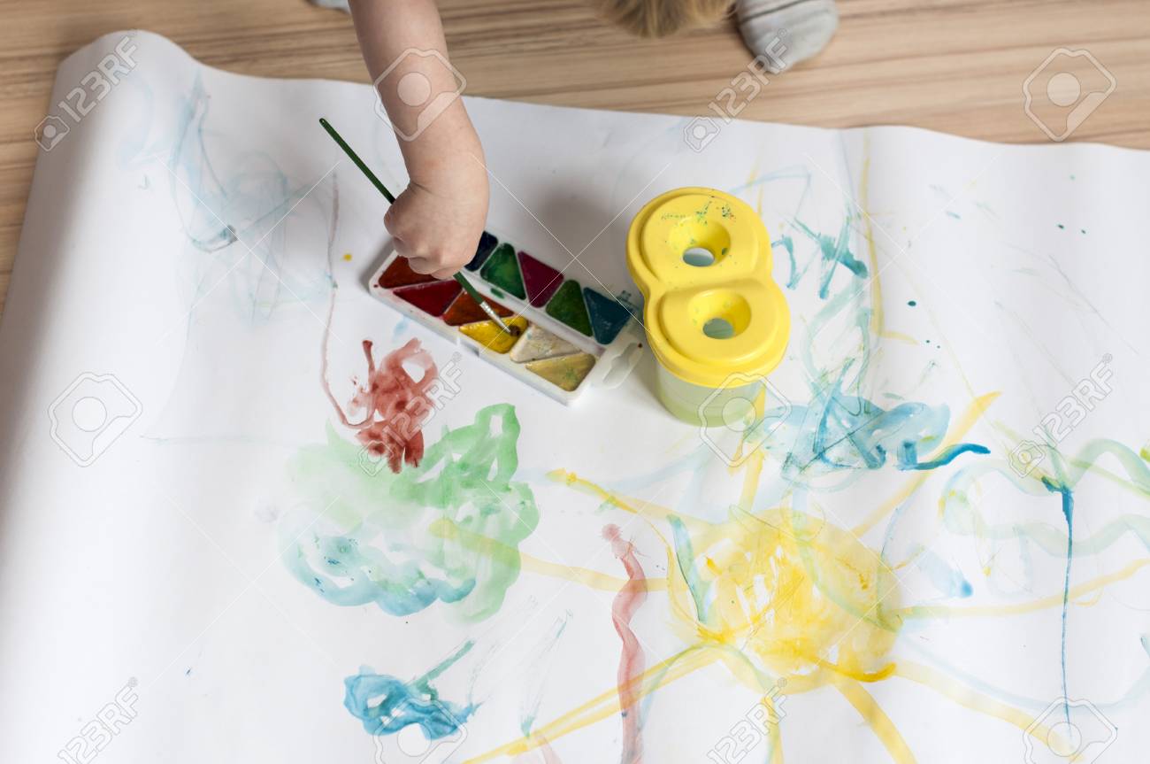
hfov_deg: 27.0
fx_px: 2393
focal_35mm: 75
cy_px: 382
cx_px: 575
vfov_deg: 18.1
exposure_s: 1/160
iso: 250
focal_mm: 50
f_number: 2.5
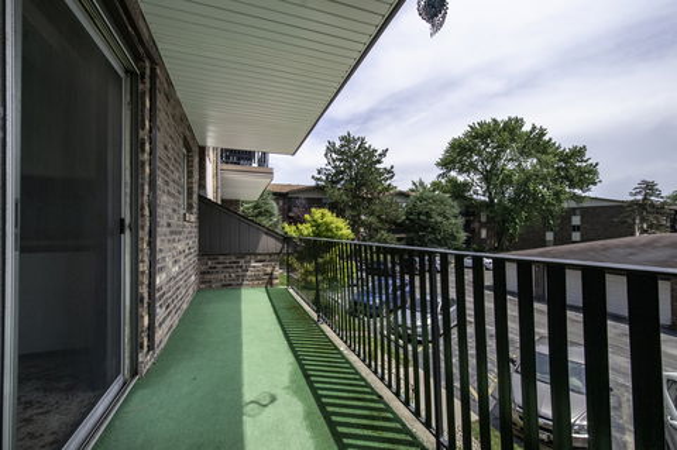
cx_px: 338
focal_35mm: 15
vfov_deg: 77.2
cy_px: 225
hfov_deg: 100.4
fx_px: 282
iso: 640
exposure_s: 1/1000
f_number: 9
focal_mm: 10
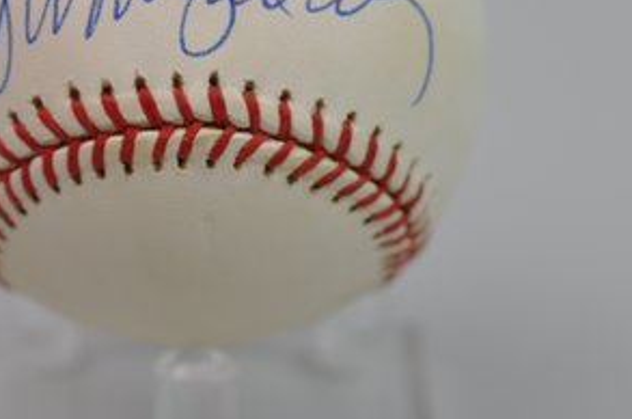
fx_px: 2558
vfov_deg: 9.3
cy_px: 122
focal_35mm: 146
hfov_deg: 14.1
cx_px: 209
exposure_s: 1/60
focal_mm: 40
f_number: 4
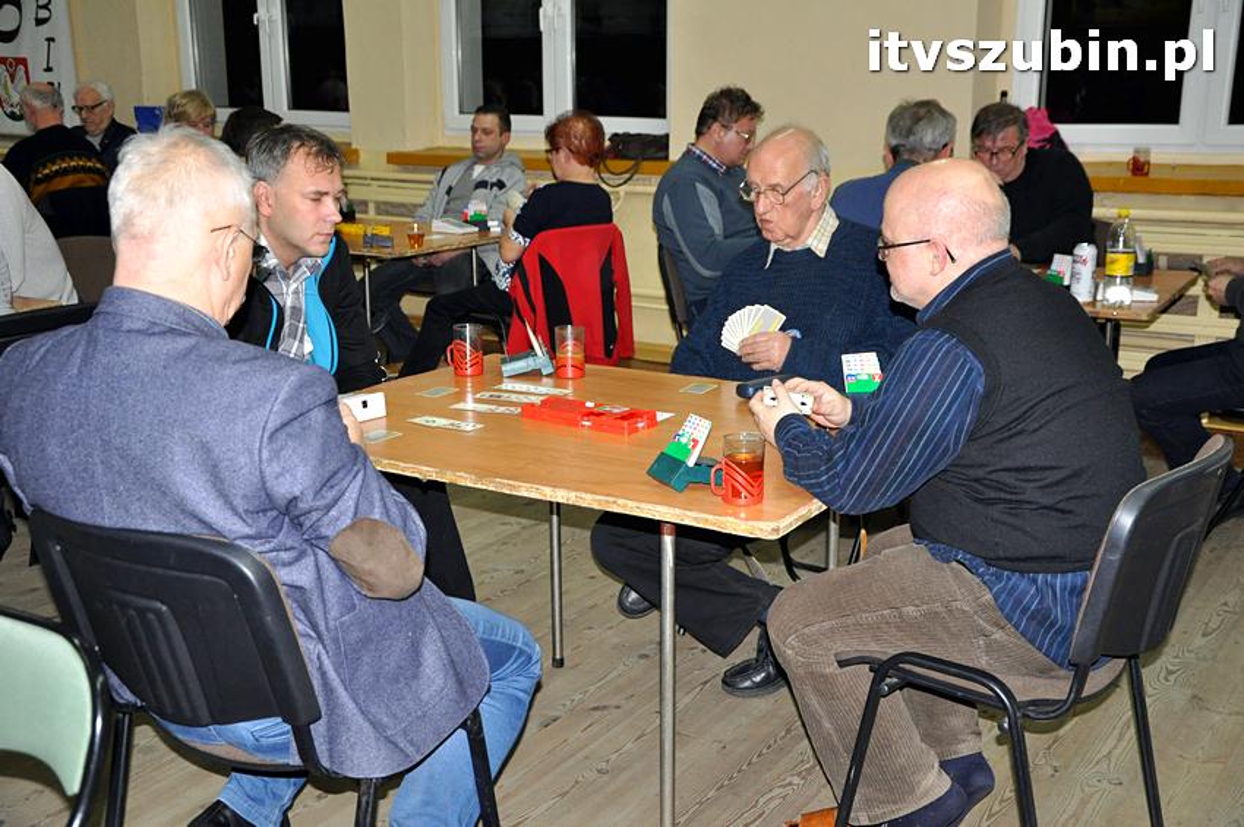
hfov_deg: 43.6
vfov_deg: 29.8
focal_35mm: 45
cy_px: 414
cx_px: 622
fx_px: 1553
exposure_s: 1/60
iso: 1250
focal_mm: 30
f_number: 4.5
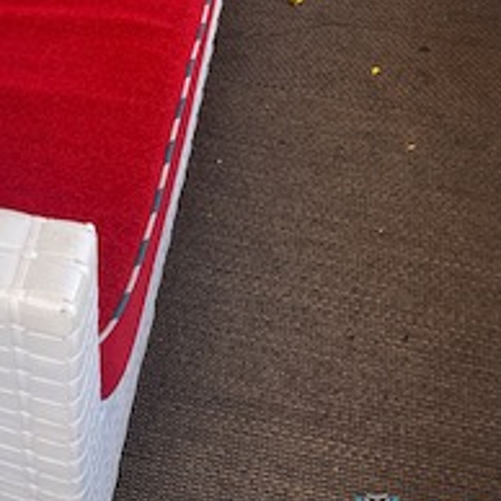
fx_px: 1032
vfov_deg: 24.9
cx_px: 21
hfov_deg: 26.1
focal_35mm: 63
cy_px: -84
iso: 32
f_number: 1.6
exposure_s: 1/130
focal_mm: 5.1
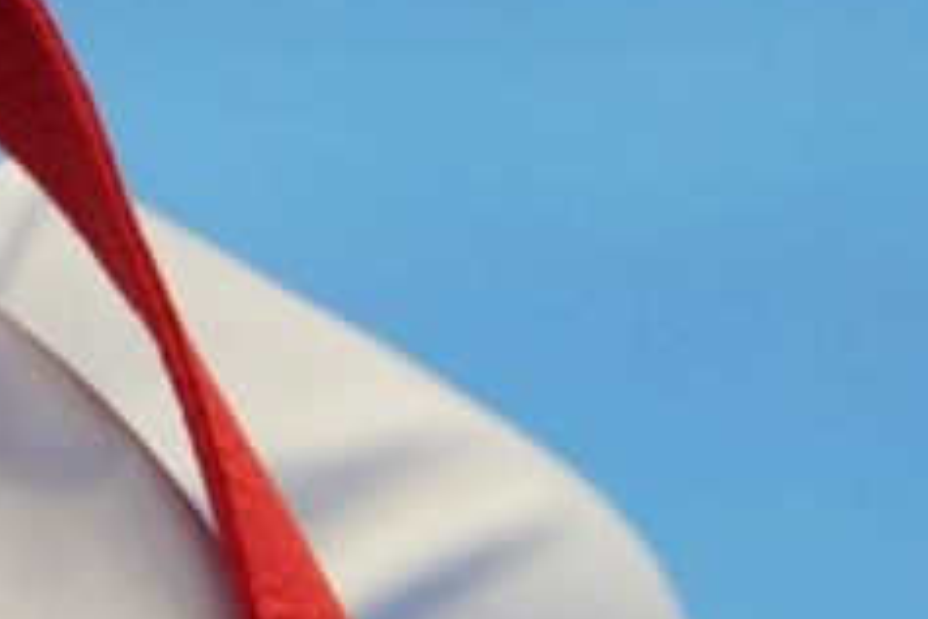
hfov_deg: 1.4
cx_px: -1018
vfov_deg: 0.9
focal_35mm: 1521
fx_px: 39205
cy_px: -1622
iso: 1000
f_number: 2.8
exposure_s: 1/500
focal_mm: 200
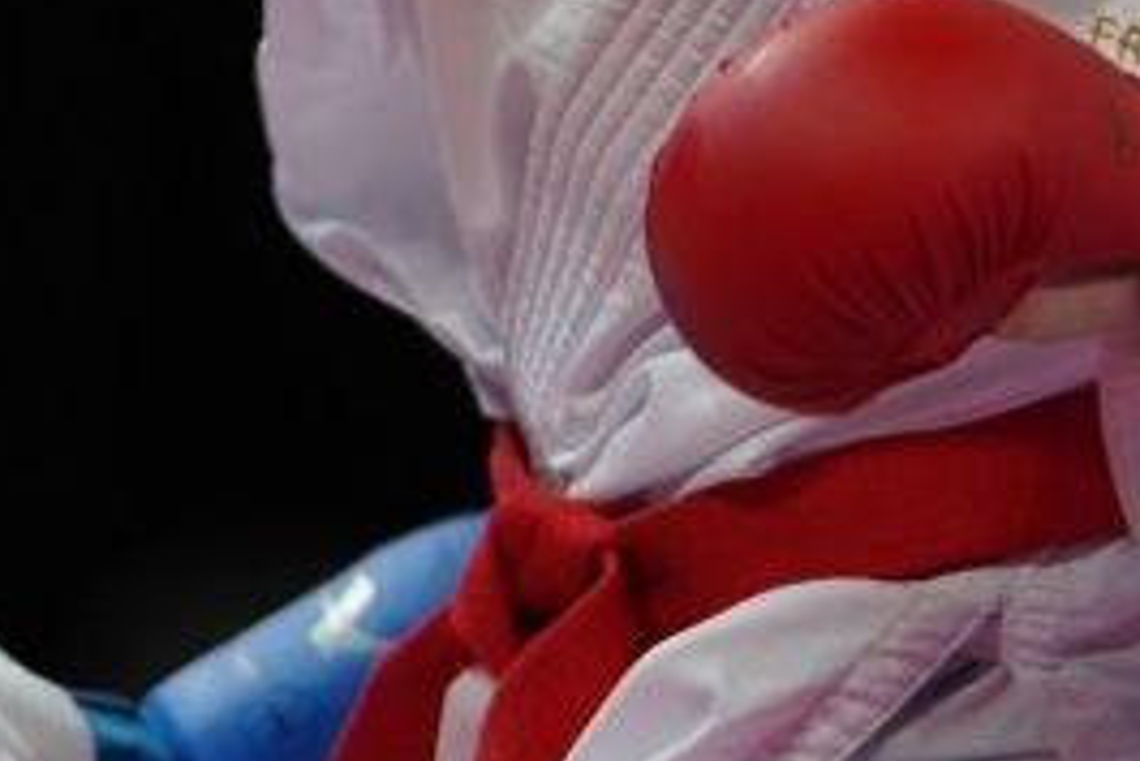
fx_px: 39540
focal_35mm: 1248
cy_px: 146
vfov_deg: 1.1
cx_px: 749
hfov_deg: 1.7
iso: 1000
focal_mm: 184
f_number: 2.8
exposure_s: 1/1000
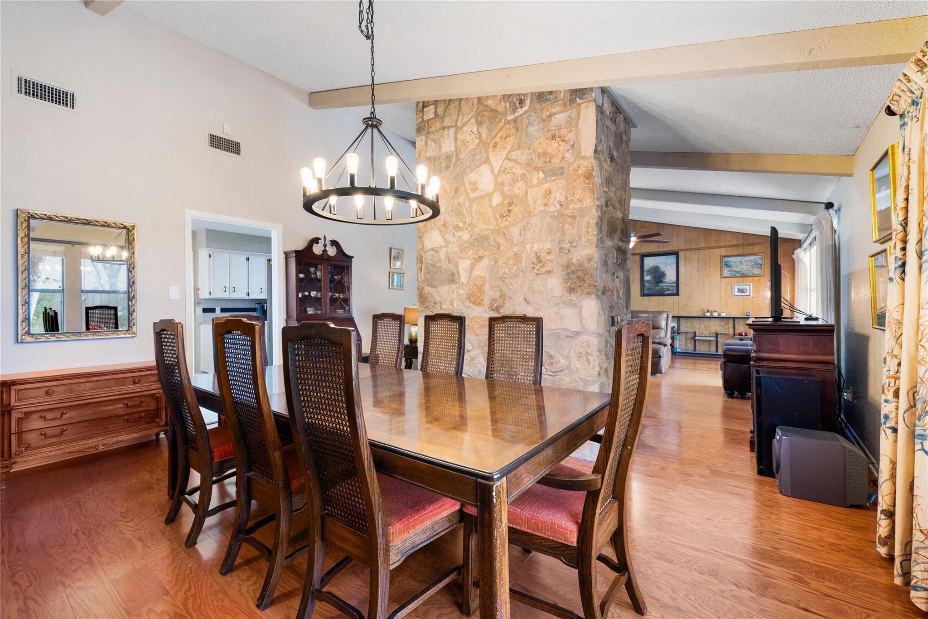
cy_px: 310
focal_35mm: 15
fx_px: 387
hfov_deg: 100.4
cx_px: 464
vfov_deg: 77.3
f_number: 8
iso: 400
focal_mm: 15
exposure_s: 1/1.25
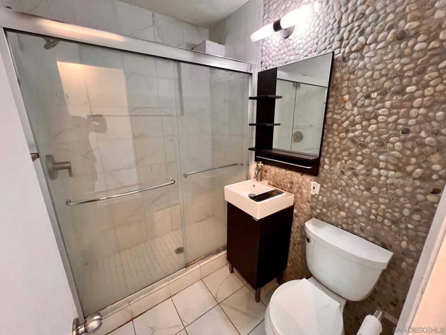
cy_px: 168
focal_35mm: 13
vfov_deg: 89.9
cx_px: 223
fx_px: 167
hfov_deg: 106.2
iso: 400
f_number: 1.8
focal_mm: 1.57
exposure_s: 1/60
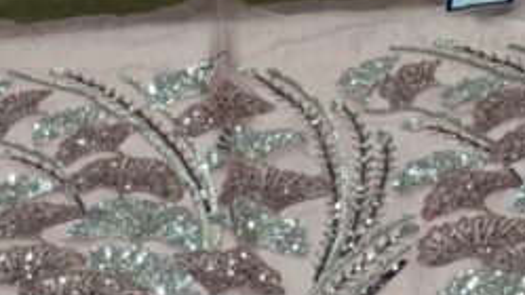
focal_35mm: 91
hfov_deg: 23.3
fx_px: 1267
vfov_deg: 10.4
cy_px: 826
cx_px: 192
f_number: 1.6
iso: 64
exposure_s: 1/100
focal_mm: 5.96
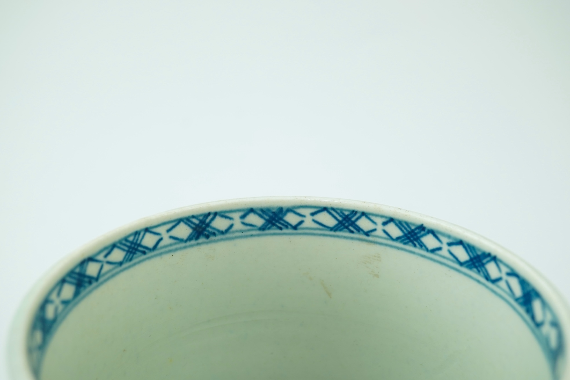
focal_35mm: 45
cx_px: 285
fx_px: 712
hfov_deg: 43.6
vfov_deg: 29.9
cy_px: 190
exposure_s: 1/50
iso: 640
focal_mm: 30
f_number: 10
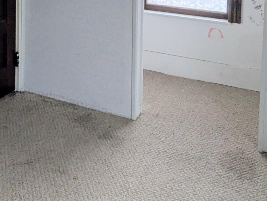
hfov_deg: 32.2
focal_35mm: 58
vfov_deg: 22.8
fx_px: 448
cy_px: -52
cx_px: 50
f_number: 2.2
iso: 142
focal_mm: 2.35
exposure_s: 1/22.4
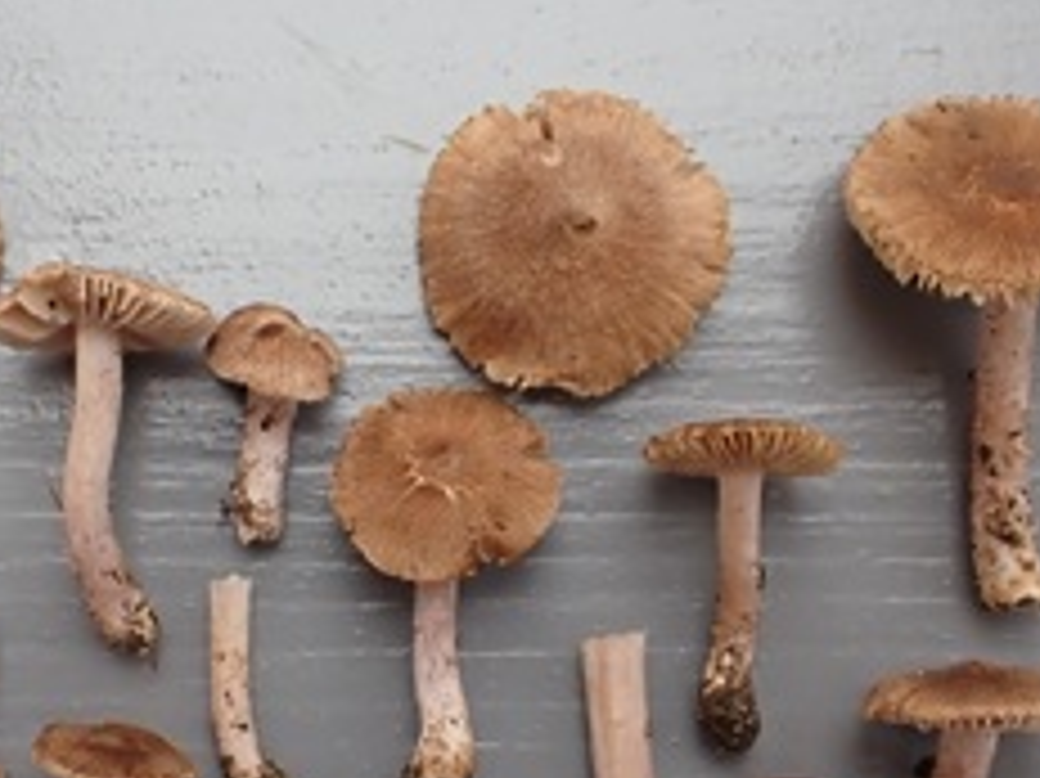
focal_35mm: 52
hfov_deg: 36.5
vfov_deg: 27.9
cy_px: 504
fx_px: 1561
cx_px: 356
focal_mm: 5.4
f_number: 3.2
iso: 200
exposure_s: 1/125
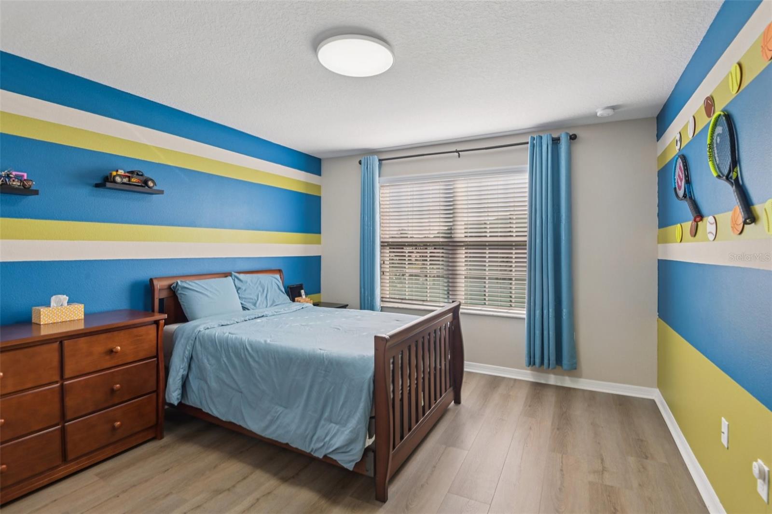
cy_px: 257
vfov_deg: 73.7
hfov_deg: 96.7
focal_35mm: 16
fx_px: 343
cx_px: 386
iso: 400
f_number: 8
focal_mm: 16
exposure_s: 1/100
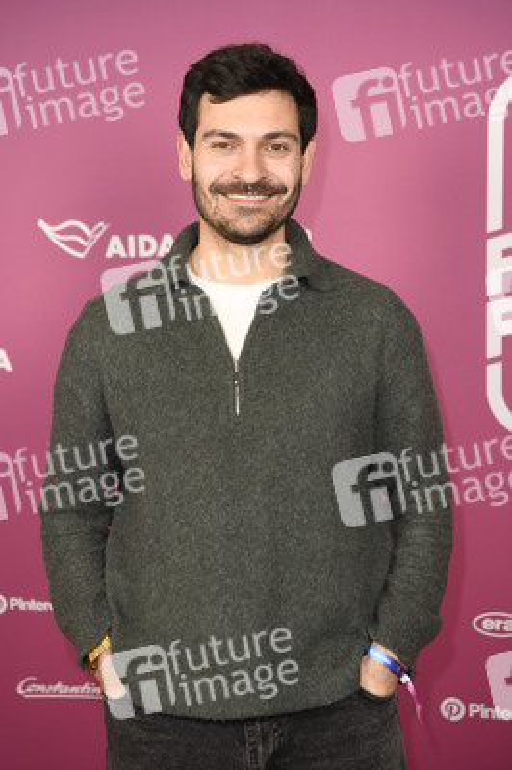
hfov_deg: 25.9
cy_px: 385
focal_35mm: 52
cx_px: 256
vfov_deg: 38.2
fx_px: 1111
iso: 640
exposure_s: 1/320
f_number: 4
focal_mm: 52
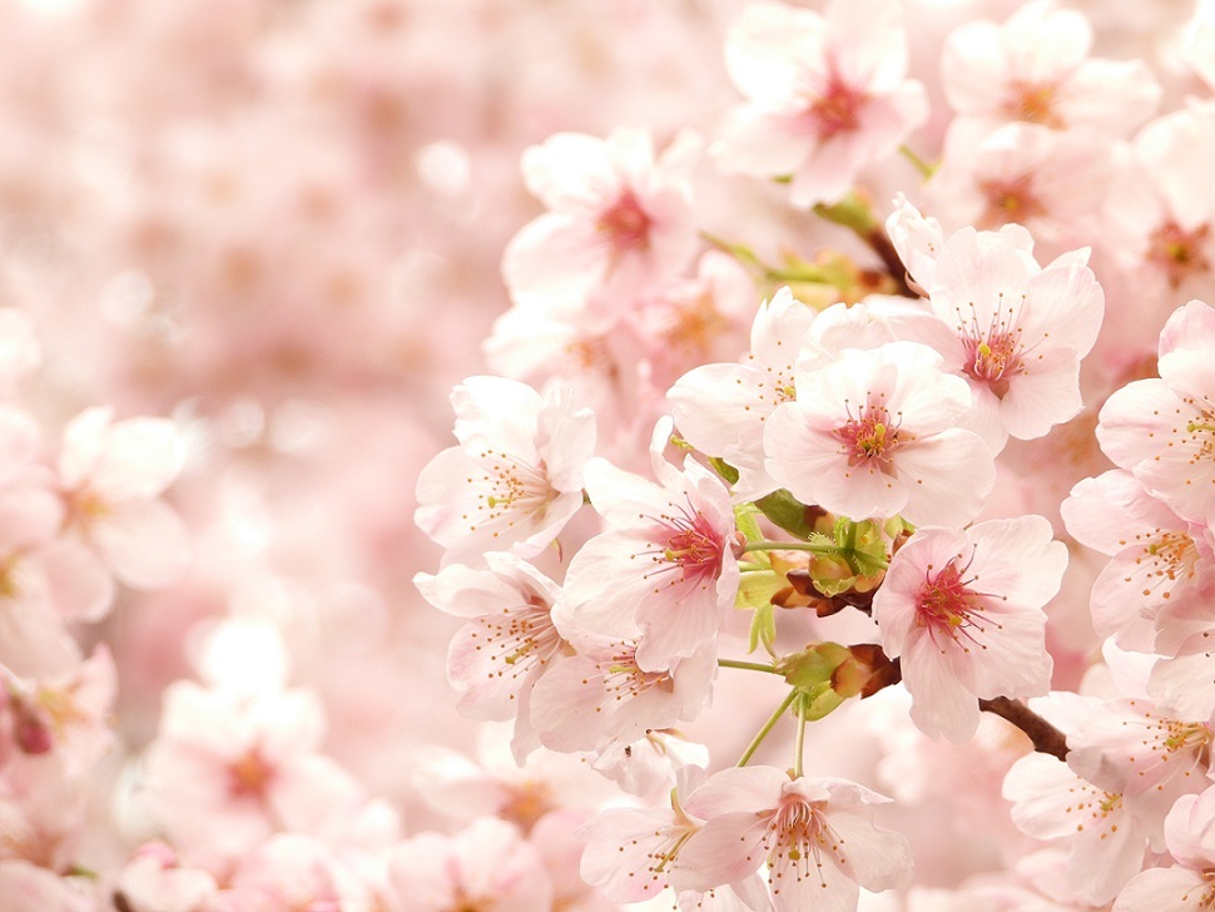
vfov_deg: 3.4
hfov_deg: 4.6
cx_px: 608
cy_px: 456
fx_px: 15202
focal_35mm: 433
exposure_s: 1/250
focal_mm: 77.8
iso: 180
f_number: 5
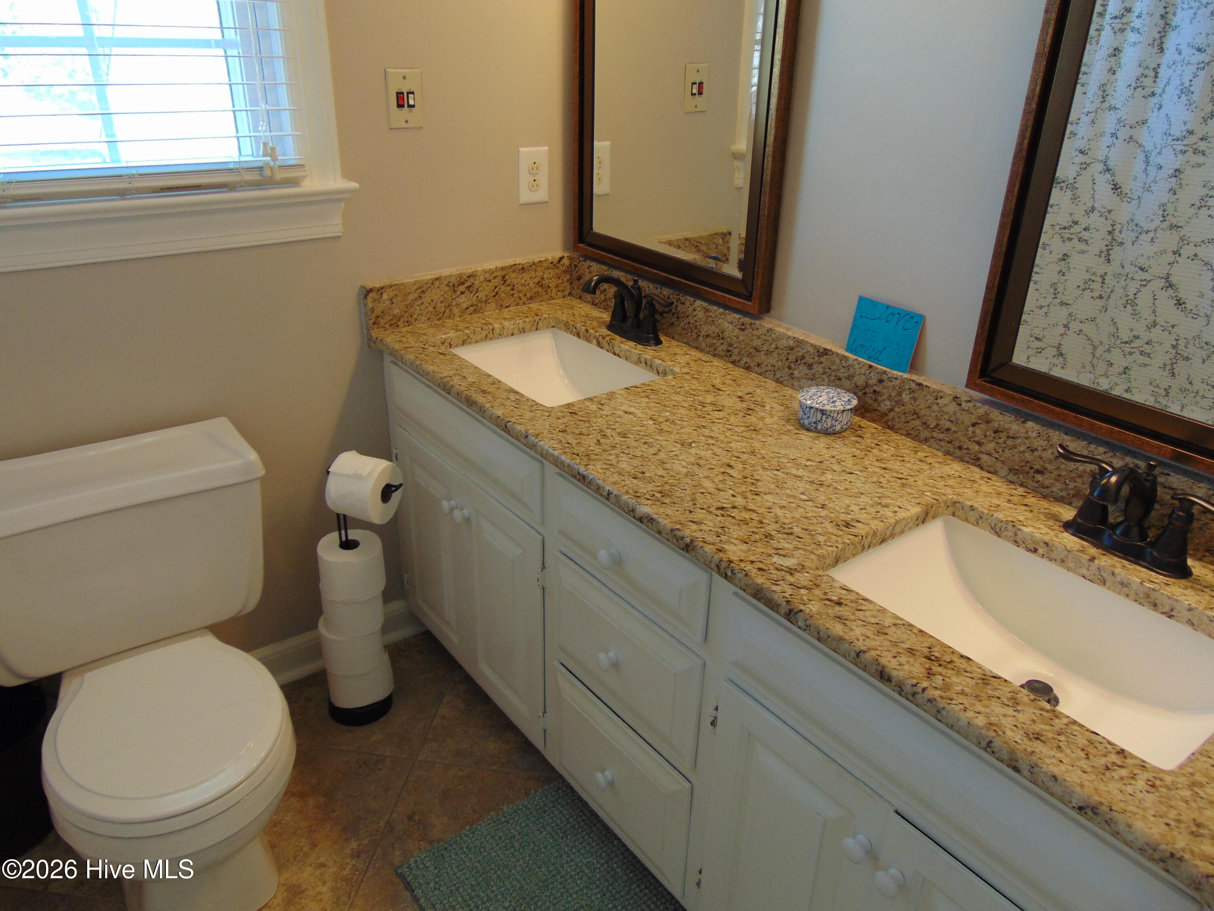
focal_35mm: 25
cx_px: 607
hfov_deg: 69.4
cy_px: 456
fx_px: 877
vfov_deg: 54.9
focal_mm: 4.5
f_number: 3
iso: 100
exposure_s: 1/30
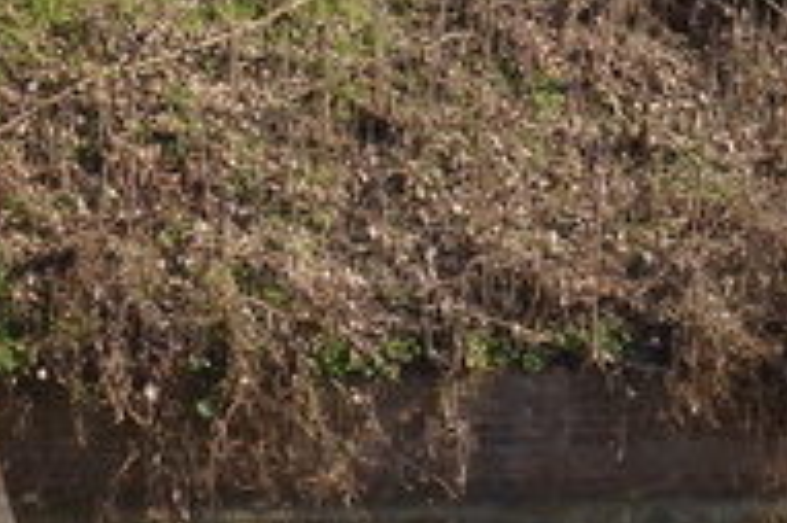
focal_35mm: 113
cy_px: -218
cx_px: -342
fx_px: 2468
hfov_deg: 16.7
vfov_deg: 11.7
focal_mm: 24
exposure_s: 1/30
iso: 200
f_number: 25
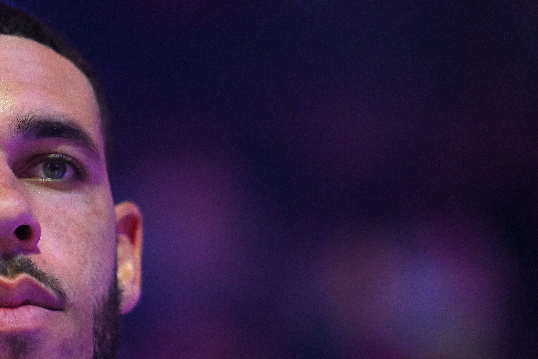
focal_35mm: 336
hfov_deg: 6.1
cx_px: -6
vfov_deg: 4.1
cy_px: 295
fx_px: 5021
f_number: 2.8
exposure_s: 1/800
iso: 5000
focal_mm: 160
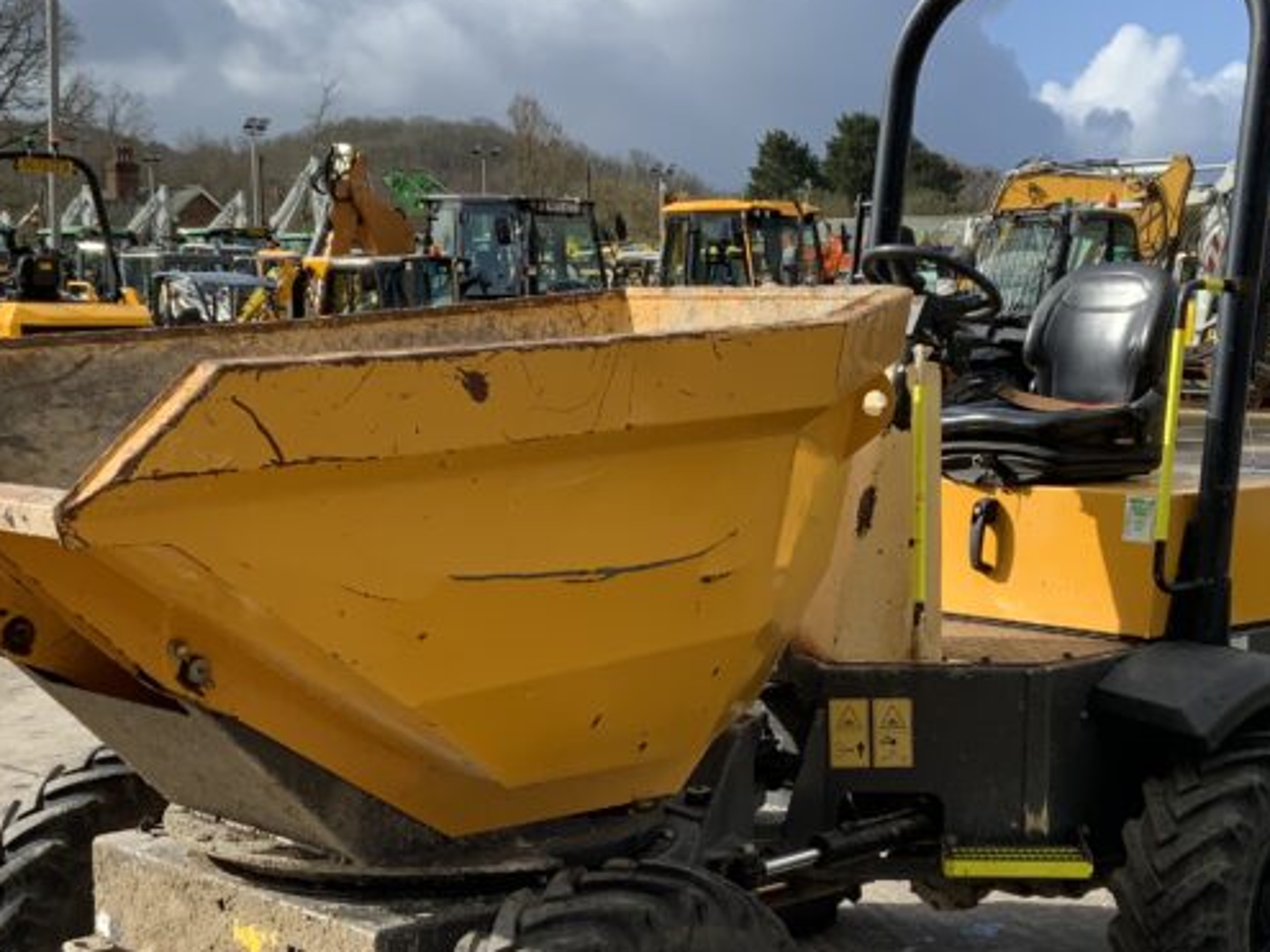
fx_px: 2201
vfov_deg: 24.3
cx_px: 752
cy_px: 598
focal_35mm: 60
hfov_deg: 32.1
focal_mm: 3
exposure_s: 1/1786
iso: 16
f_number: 1.8
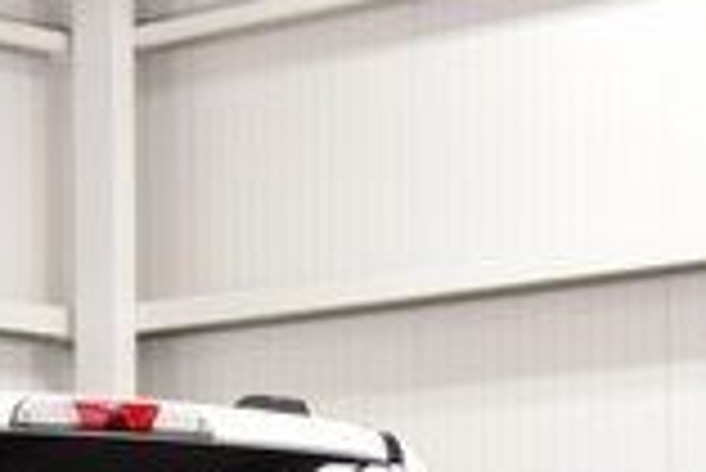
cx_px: 337
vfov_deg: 6.5
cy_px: 852
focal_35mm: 208
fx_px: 4083
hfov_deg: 9.9
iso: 1400
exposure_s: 1/60
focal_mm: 34
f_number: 8
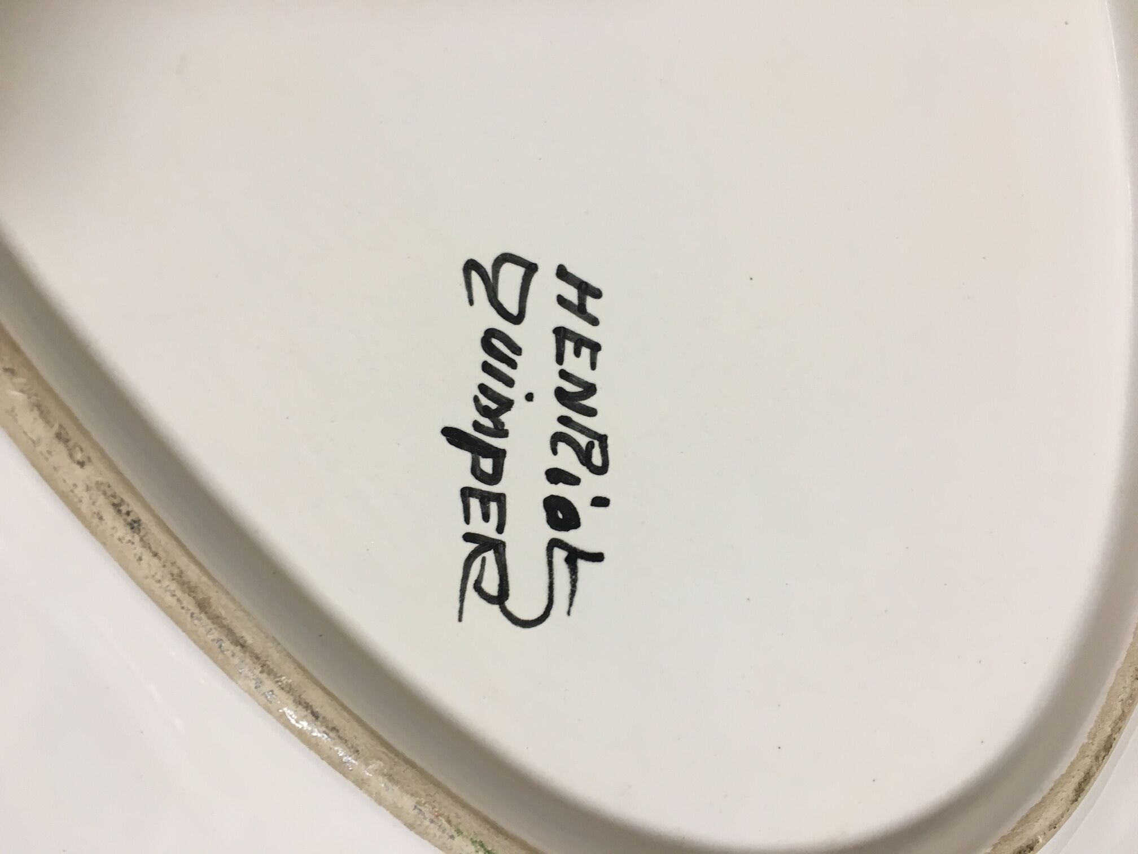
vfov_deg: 48.2
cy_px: 427
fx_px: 953
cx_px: 569
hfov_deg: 61.7
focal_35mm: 29
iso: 64
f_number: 2.2
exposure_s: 1/33
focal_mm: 4.15
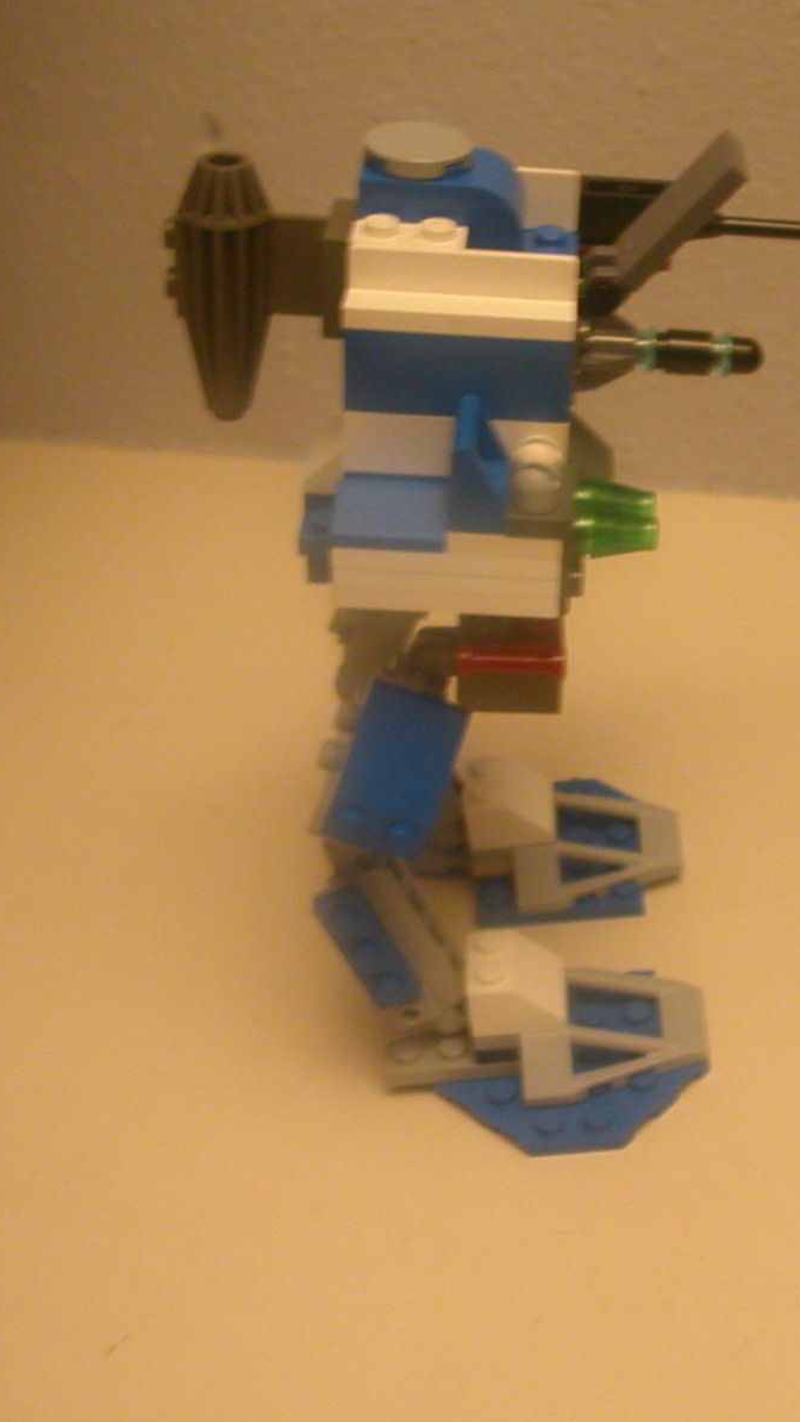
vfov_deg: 38.5
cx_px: 671
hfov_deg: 21.9
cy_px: 713
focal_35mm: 54
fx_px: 2036
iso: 164
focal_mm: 5.6
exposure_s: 1/25.1
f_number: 2.7
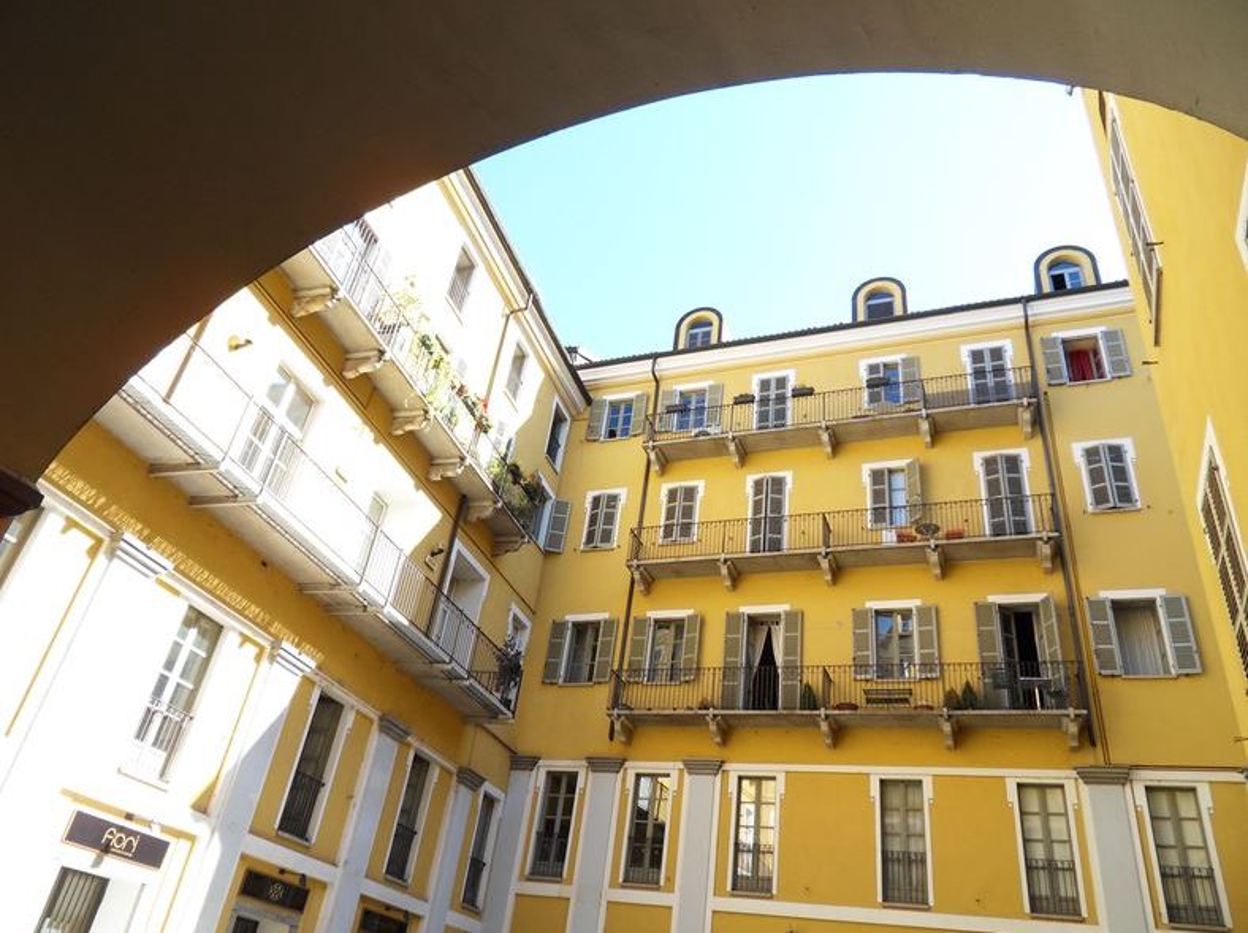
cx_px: 624
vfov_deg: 56.7
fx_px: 864
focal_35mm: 24
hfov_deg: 71.7
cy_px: 466
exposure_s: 1/180
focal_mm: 4.2
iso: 80
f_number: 3.3
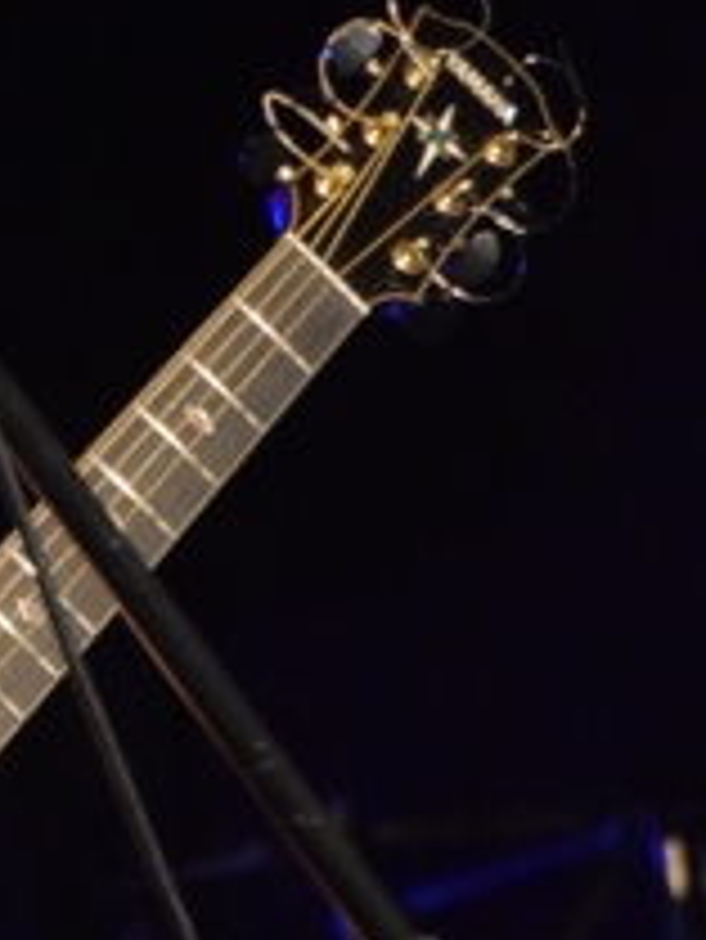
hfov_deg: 3.4
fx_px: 11708
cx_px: -465
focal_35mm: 431
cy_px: 994
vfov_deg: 4.6
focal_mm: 78
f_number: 5.3
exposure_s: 1/60
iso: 3200
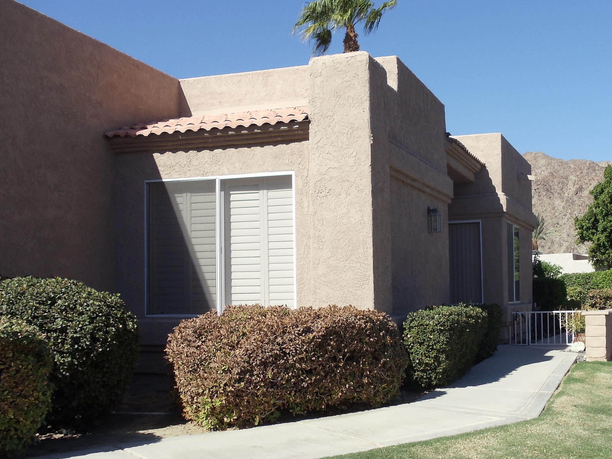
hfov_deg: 31.0
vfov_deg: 23.6
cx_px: 393
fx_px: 1096
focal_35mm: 62
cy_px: 271
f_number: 7.1
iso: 100
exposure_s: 1/320
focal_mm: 6
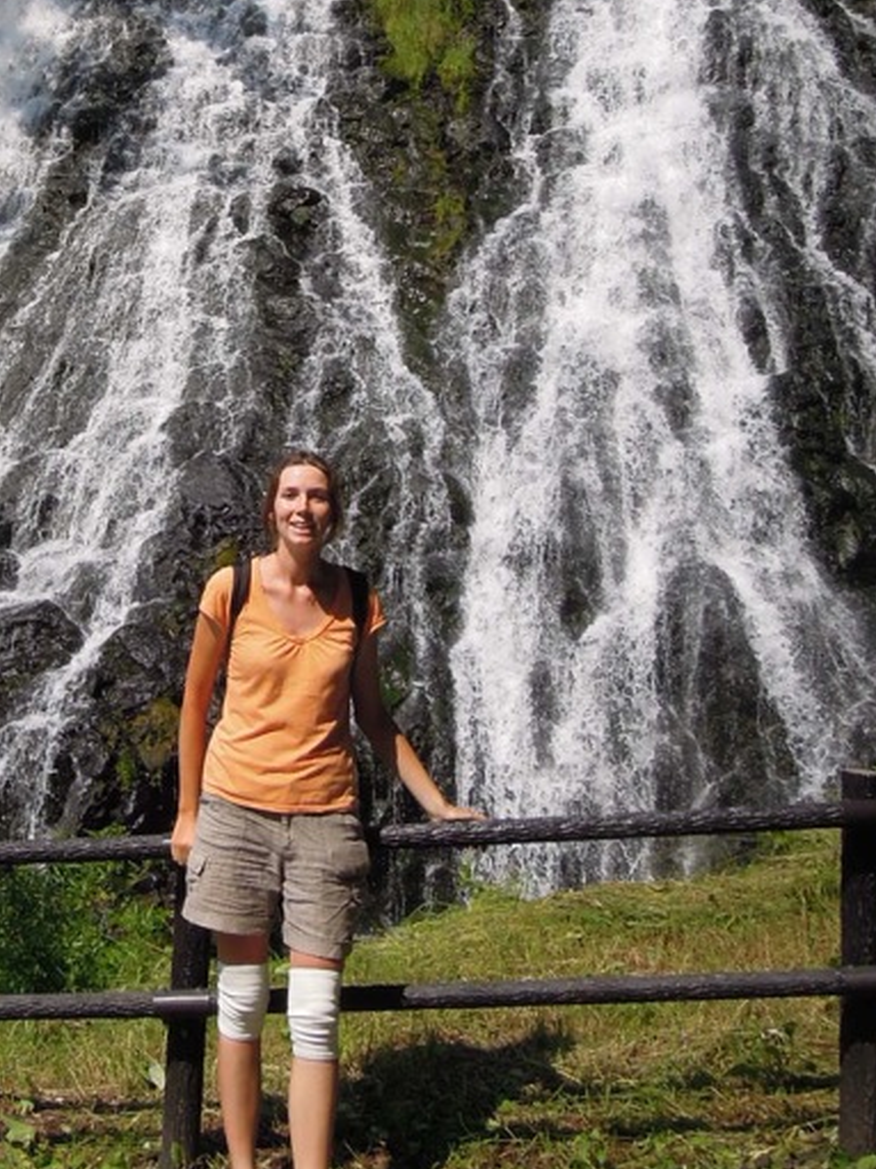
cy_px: 268
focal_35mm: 47
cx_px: 124
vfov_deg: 39.2
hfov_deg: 29.8
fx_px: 1587
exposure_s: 1/1250
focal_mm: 4.3
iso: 160
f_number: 4.5
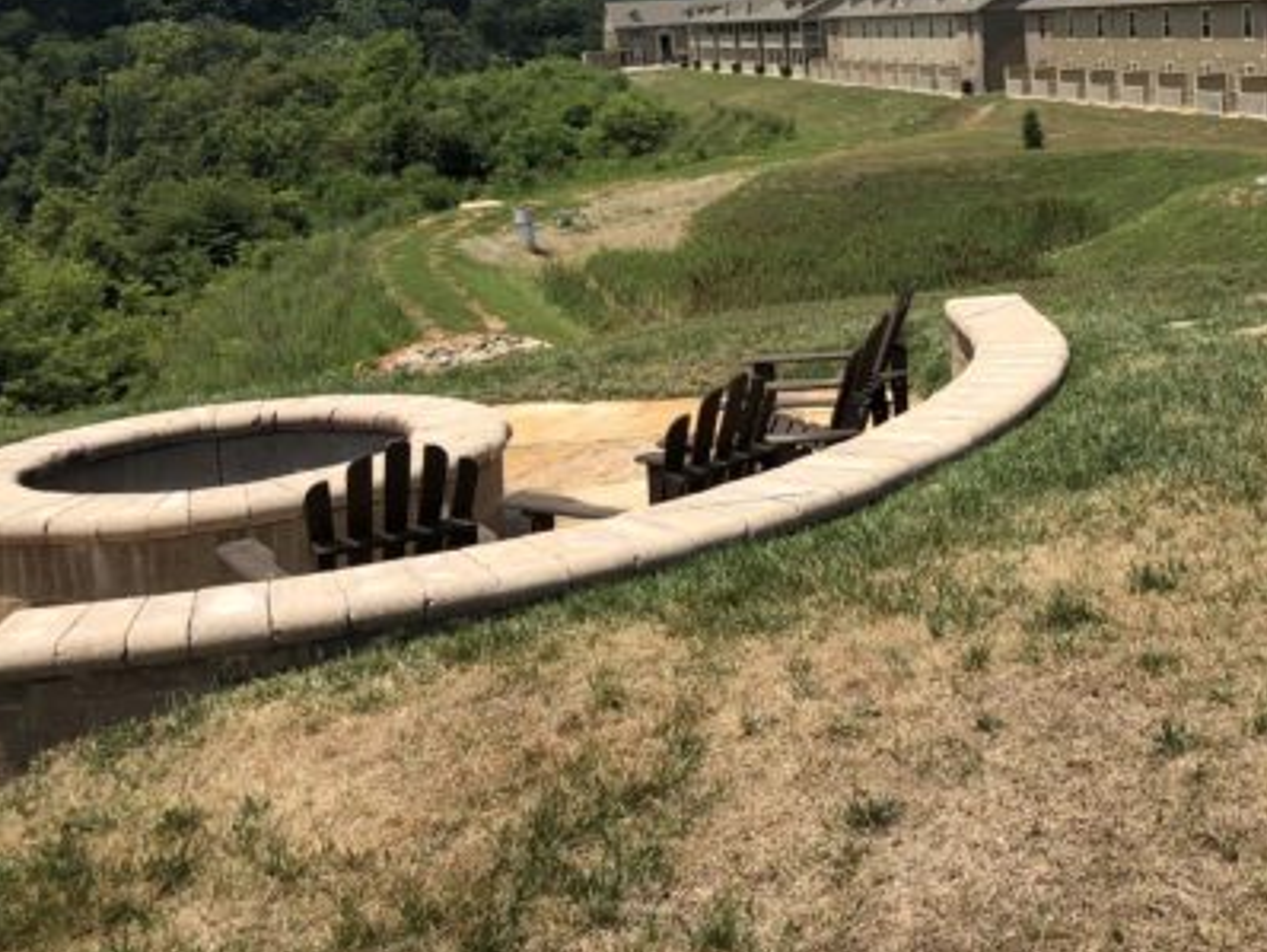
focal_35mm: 54
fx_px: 1978
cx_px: 1016
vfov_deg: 26.4
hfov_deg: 34.4
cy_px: 156
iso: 20
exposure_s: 1/2525
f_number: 1.8
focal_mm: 3.99
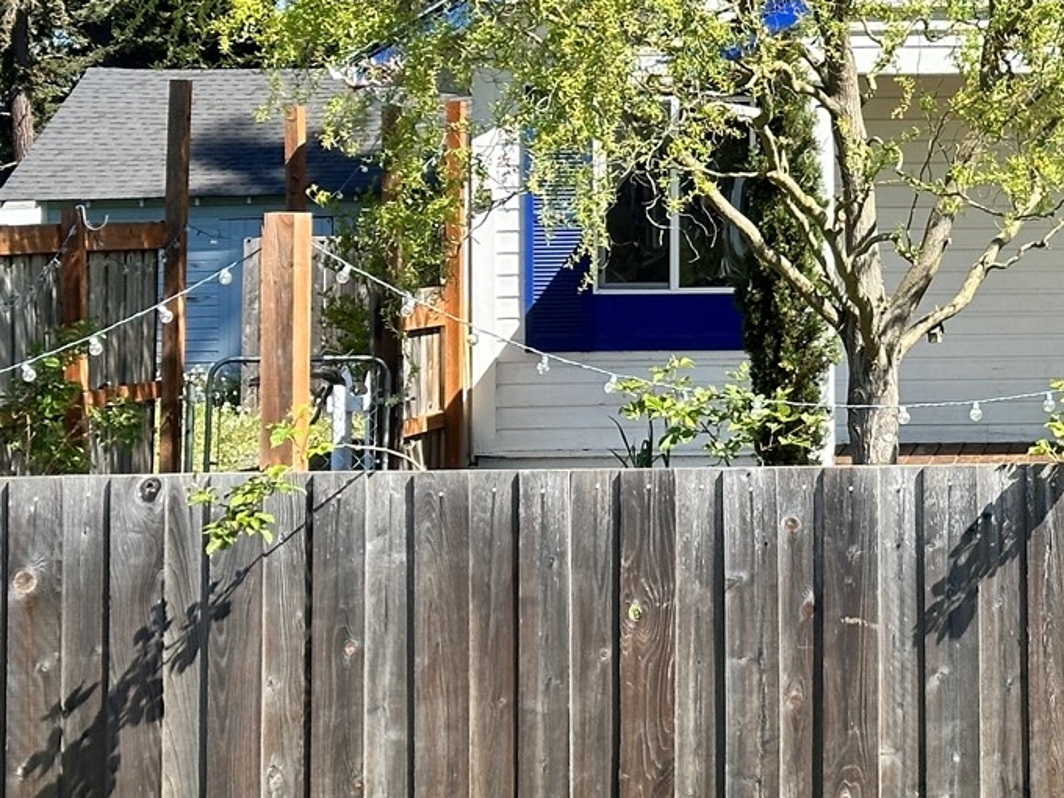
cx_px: 1117
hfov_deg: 17.0
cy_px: 11
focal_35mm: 113
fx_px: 3473
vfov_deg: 12.9
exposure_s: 1/1815
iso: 64
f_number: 1.78
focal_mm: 6.86
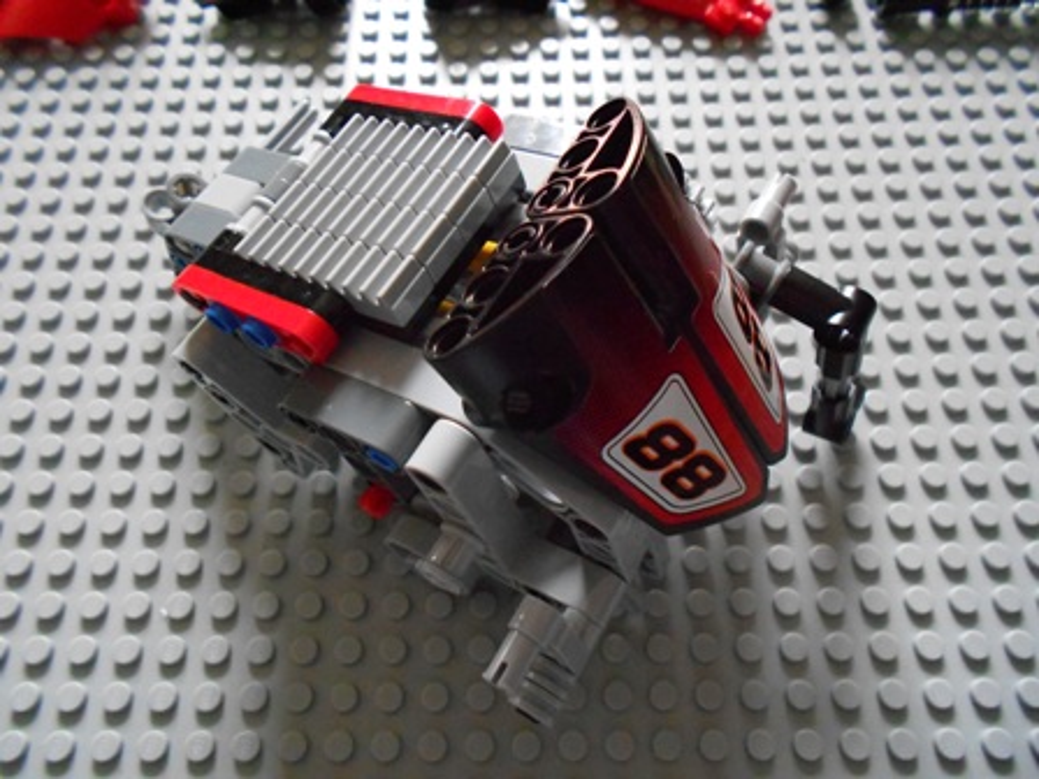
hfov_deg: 67.3
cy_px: 390
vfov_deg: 53.1
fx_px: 780
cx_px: 520
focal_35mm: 26
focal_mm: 4.6
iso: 640
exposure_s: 1/125
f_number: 3.2
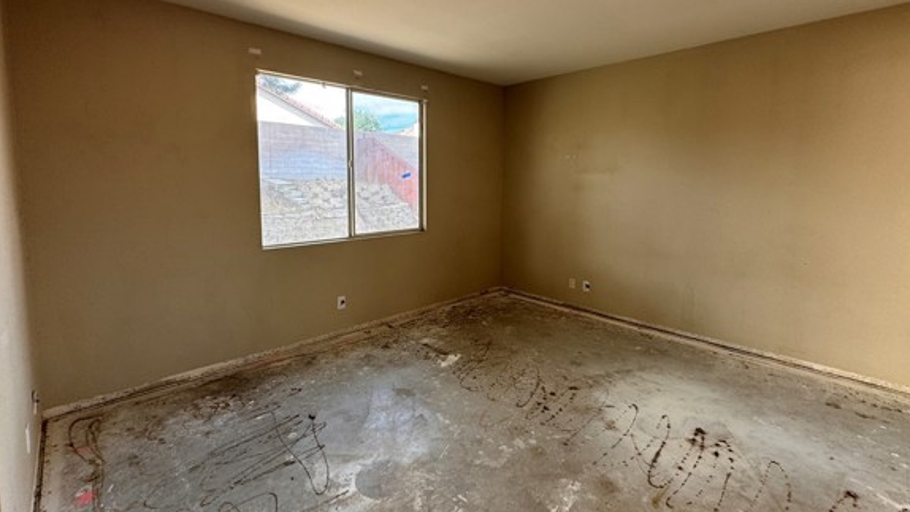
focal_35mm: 17
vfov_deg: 63.6
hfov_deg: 95.9
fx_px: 410
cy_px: 219
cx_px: 455
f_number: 2.2
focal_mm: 2.22
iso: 64
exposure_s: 1/99
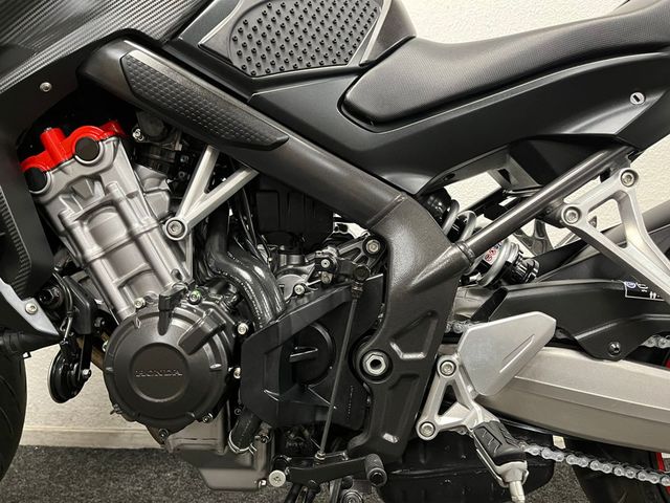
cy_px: 252
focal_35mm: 26
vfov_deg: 53.1
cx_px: 335
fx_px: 503
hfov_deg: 67.3
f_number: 1.6
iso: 400
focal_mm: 5.1
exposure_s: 1/33
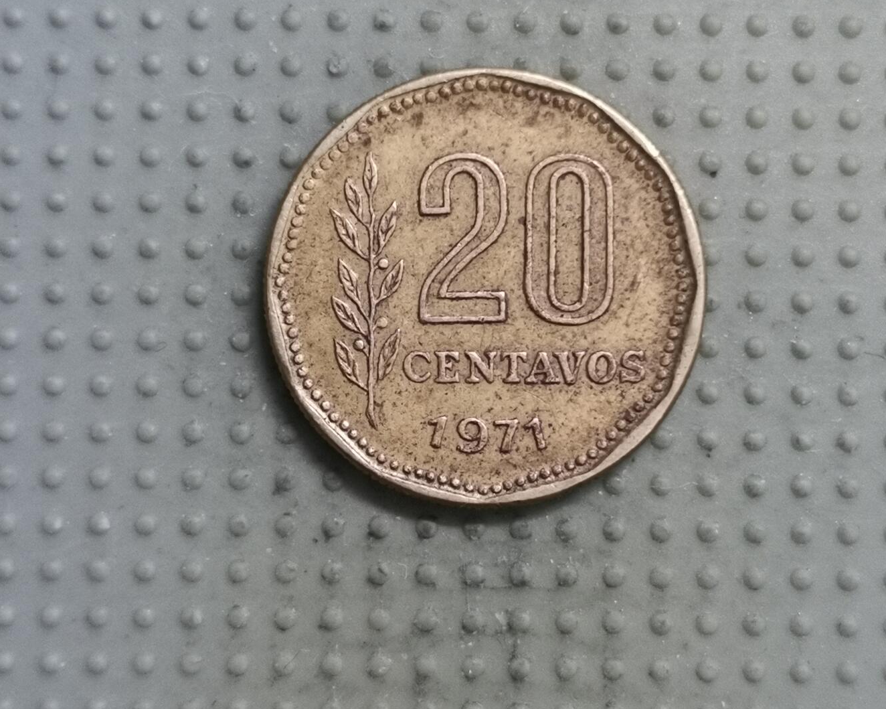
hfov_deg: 27.5
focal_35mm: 69
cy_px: 339
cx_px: 450
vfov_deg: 22.2
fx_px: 1809
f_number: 1.8
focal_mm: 4.75
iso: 500
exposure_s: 1/22.5
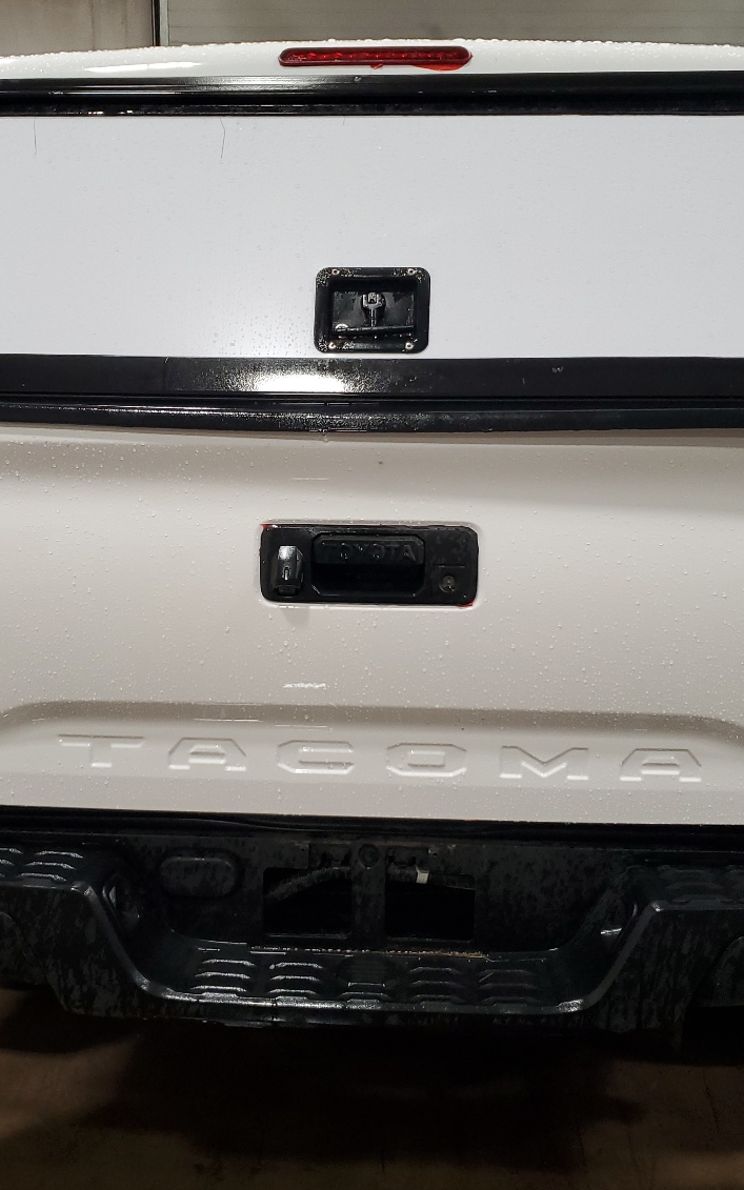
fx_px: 1265
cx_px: 331
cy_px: 600
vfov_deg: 50.4
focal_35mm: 39
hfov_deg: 32.7
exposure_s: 1/60.2
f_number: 1.5
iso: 72
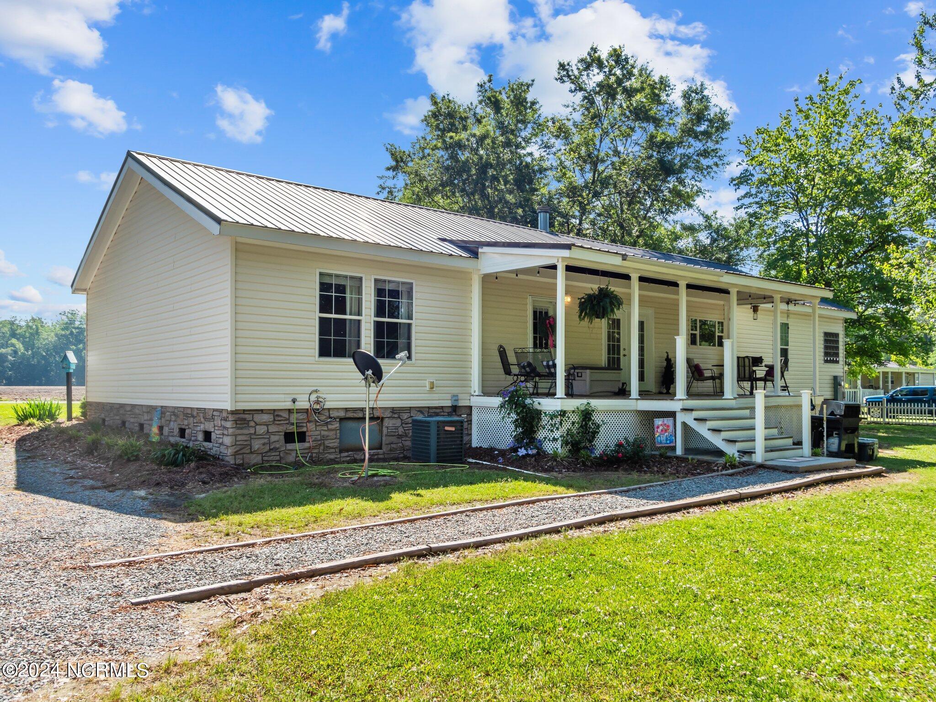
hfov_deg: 63.4
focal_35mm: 28
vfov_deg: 49.7
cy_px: 351
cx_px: 468
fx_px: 757
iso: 200
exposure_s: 1/500
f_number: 5.6
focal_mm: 14
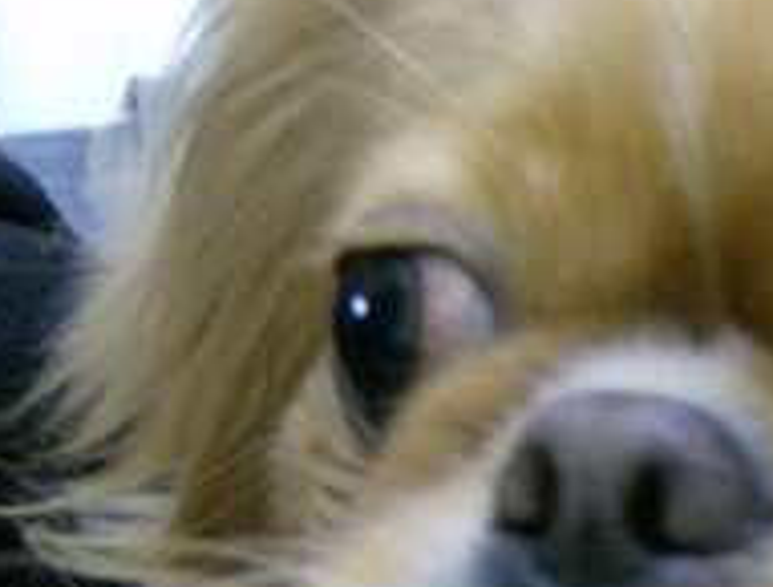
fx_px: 2378
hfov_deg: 17.2
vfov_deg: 13.8
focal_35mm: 106
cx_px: 1050
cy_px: 607
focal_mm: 6
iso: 200
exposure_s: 1/14
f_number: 2.8
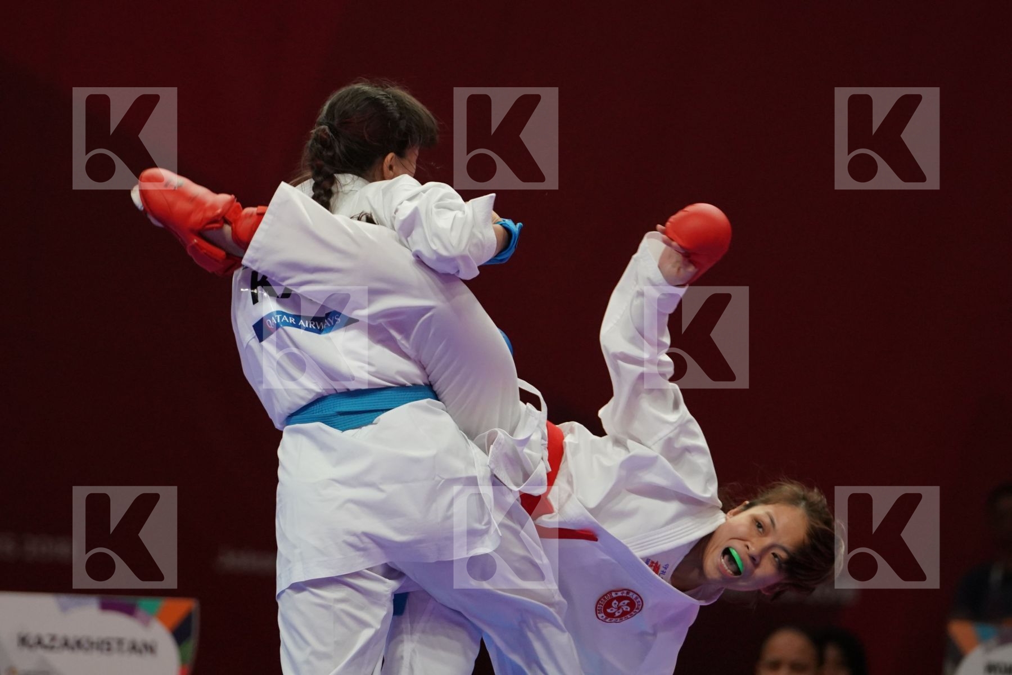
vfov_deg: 3.8
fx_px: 10204
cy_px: 338
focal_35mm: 363
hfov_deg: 5.7
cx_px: 506
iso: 2500
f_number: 4
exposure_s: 1/1000
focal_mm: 242
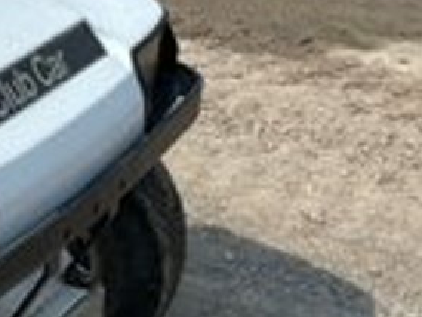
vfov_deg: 10.7
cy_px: 104
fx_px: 1683
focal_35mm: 138
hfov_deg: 12.2
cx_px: -495
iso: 50
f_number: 1.6
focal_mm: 5.96
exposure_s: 1/3650
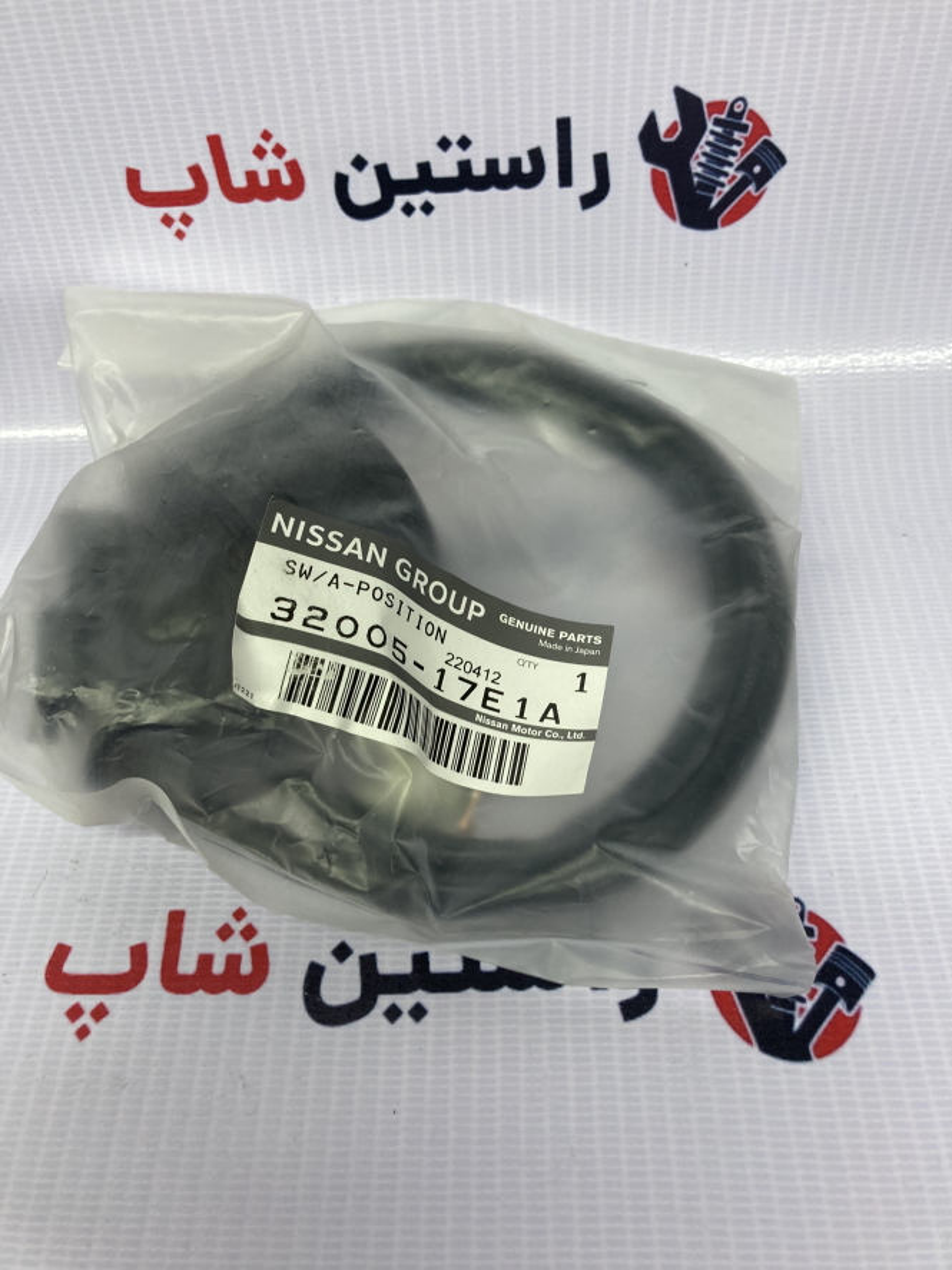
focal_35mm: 28
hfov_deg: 49.7
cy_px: 635
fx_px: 1027
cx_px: 476
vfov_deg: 63.5
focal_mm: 3.99
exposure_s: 1/100
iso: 64
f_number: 1.8
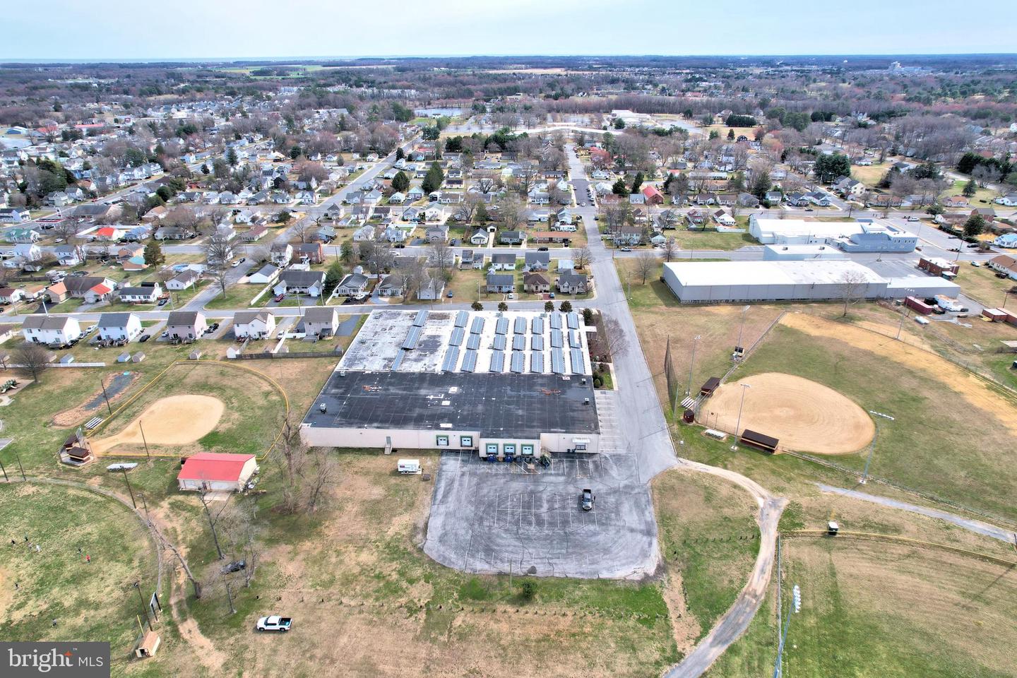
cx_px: 508
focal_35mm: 22
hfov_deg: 78.6
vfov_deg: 57.2
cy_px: 339
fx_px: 621
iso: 100
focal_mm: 8.38
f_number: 2.8
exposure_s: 1/1250
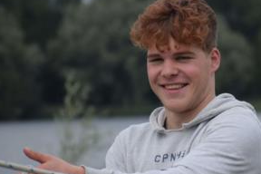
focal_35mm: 365
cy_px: 100
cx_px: 202
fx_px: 2646
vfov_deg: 3.8
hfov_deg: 5.6
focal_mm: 140
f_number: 6.3
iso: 400
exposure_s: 1/1600
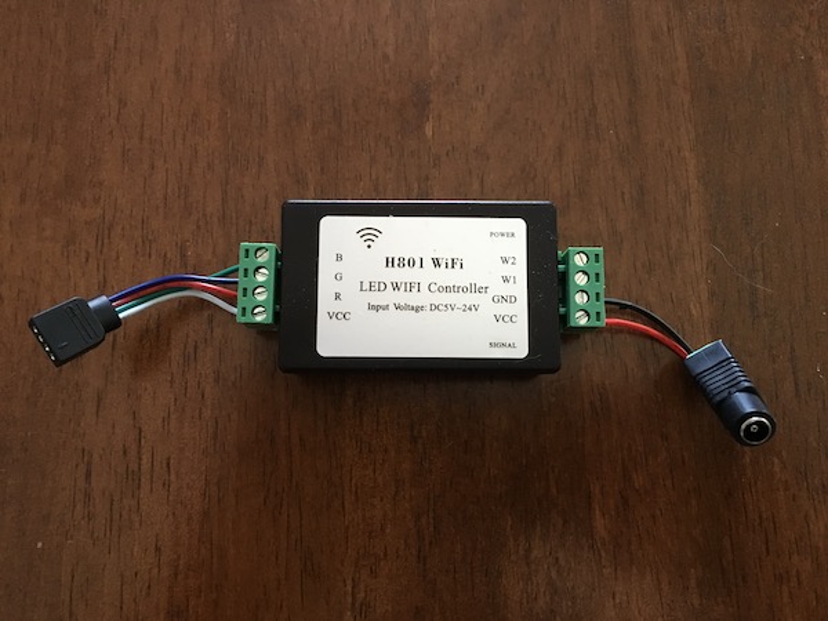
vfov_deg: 48.2
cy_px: 310
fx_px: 694
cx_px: 414
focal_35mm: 29
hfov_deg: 61.7
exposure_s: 1/15
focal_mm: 4.15
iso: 200
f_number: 2.2
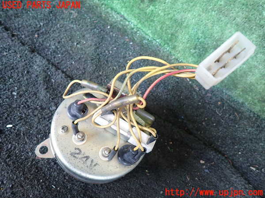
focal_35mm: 25
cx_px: 132
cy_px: 99
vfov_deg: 54.9
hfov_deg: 69.4
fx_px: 191
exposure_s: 1/60
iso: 160
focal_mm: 4.5
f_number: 2
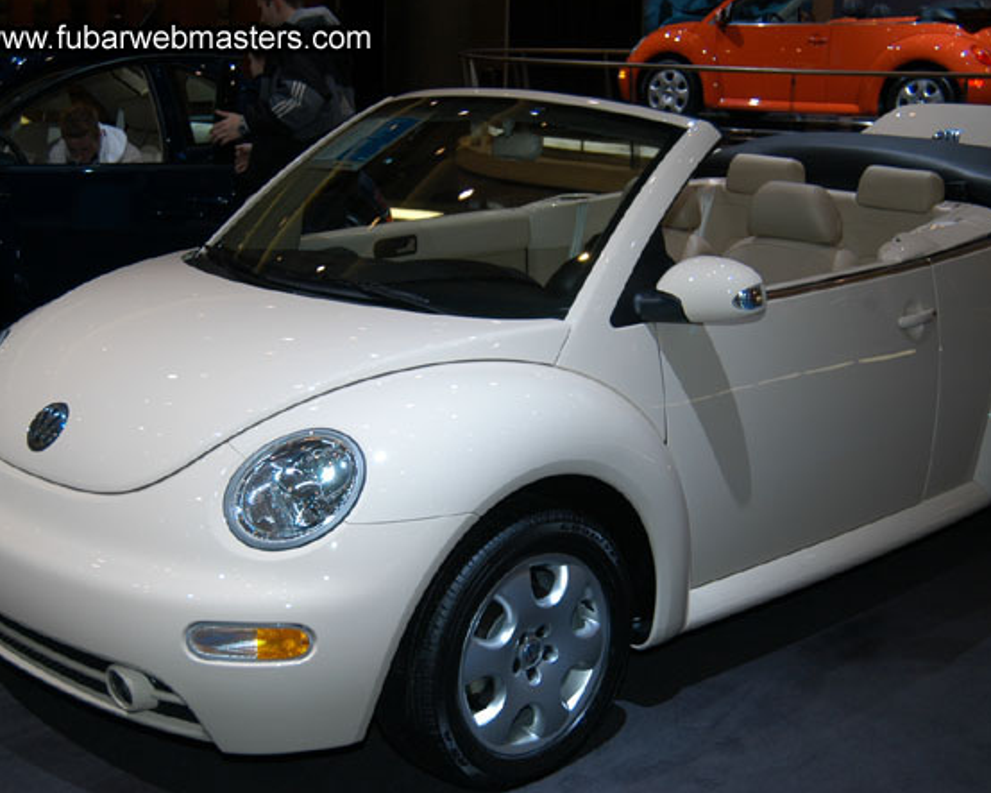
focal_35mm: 55
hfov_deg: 34.1
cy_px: 396
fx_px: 1613
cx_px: 520
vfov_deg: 27.6
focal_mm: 32
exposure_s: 1/160
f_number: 5
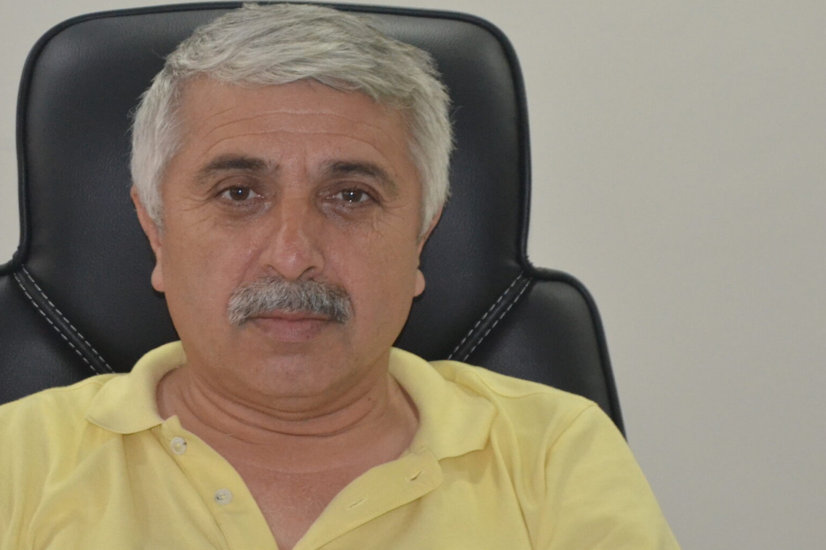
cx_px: 287
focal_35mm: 137
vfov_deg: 10.0
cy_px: 355
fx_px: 3139
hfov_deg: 15.0
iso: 2500
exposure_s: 1/60
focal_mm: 55
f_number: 5.6
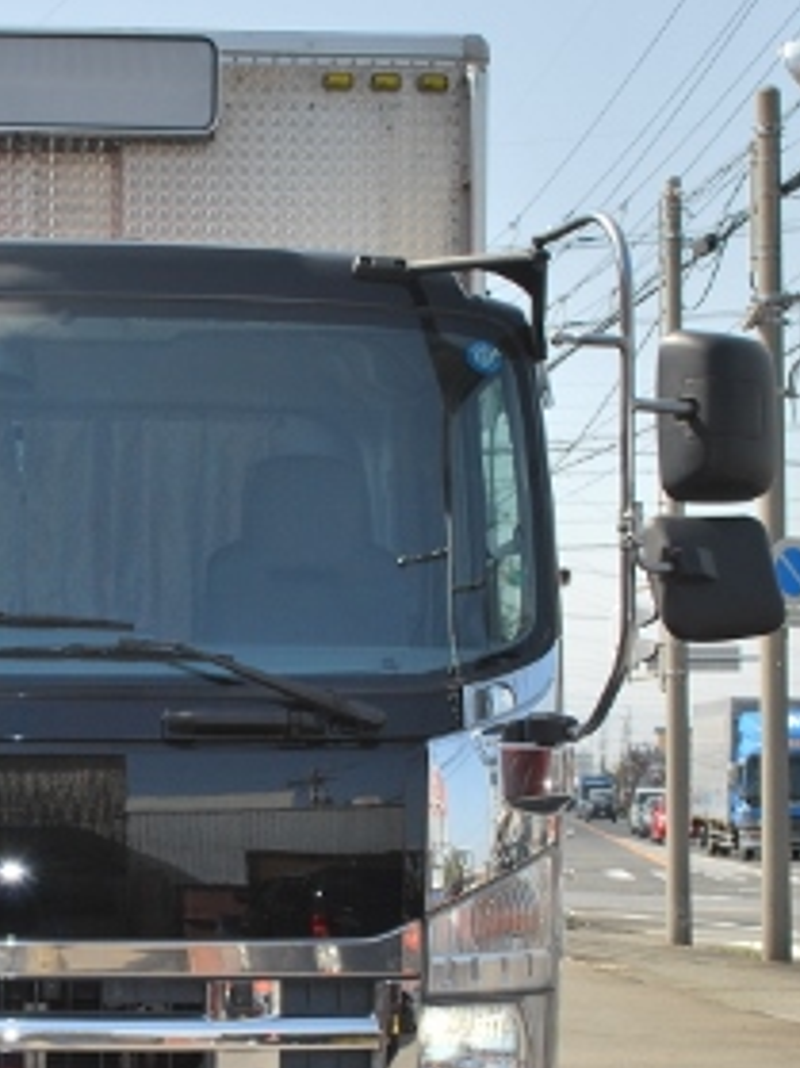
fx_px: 2964
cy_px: 708
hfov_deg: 15.2
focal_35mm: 96
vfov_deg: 20.4
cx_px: 80
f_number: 8
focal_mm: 29
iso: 100
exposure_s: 1/200
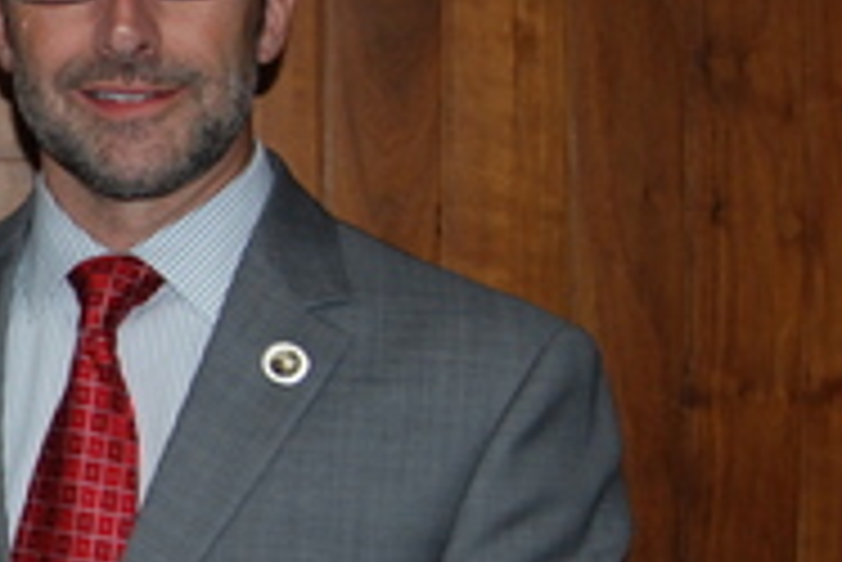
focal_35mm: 121
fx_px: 2832
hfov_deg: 15.7
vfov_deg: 11.3
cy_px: 375
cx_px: -369
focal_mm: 28
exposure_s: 1/60
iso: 800
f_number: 5
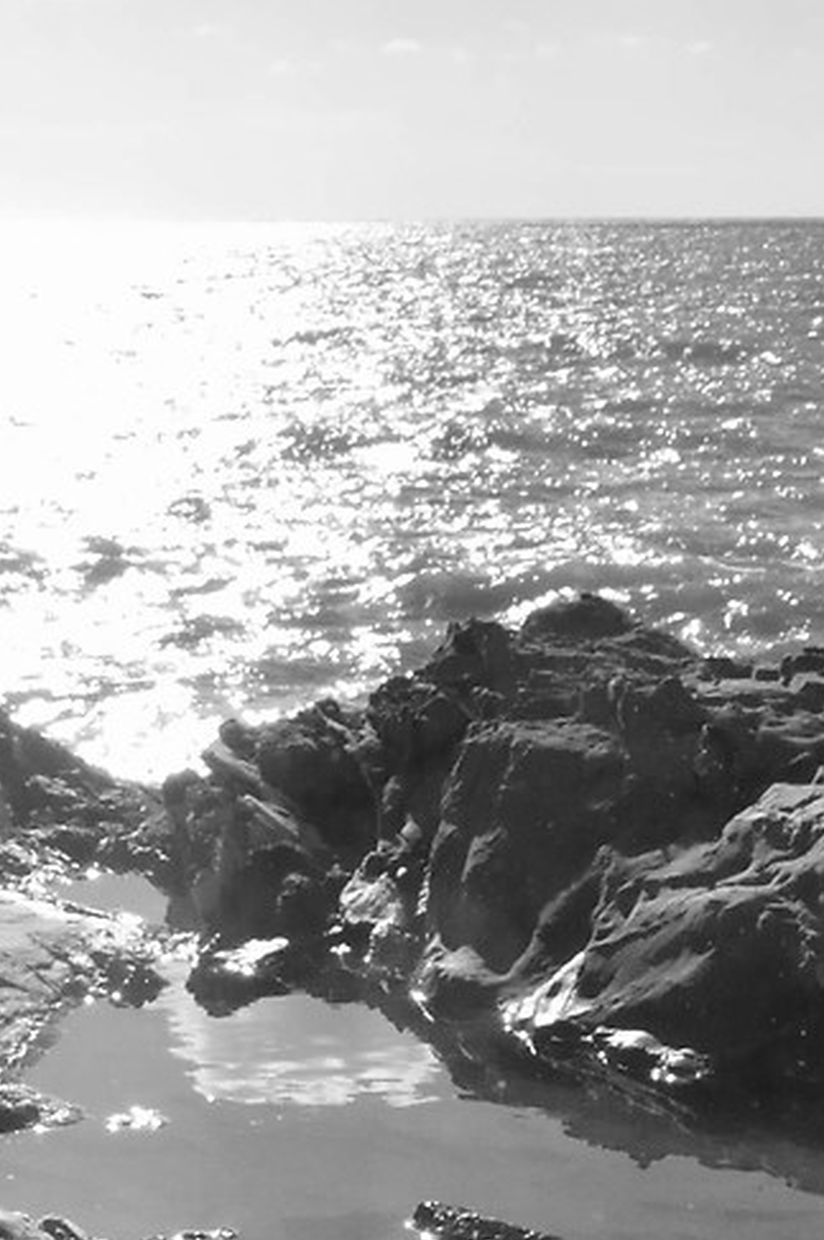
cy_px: 1875
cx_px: 259
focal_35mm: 74
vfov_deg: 22.4
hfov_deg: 18.3
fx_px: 2546
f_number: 10
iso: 800
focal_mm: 10
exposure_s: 1/2500
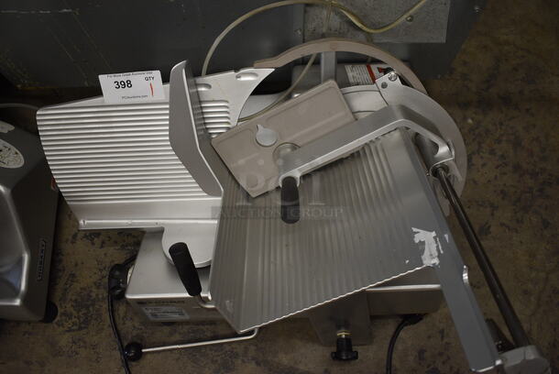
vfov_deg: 40.1
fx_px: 513
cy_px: 187
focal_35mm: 33
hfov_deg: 57.2
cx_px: 280
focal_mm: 22
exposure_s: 1/125
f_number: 3.8
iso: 900
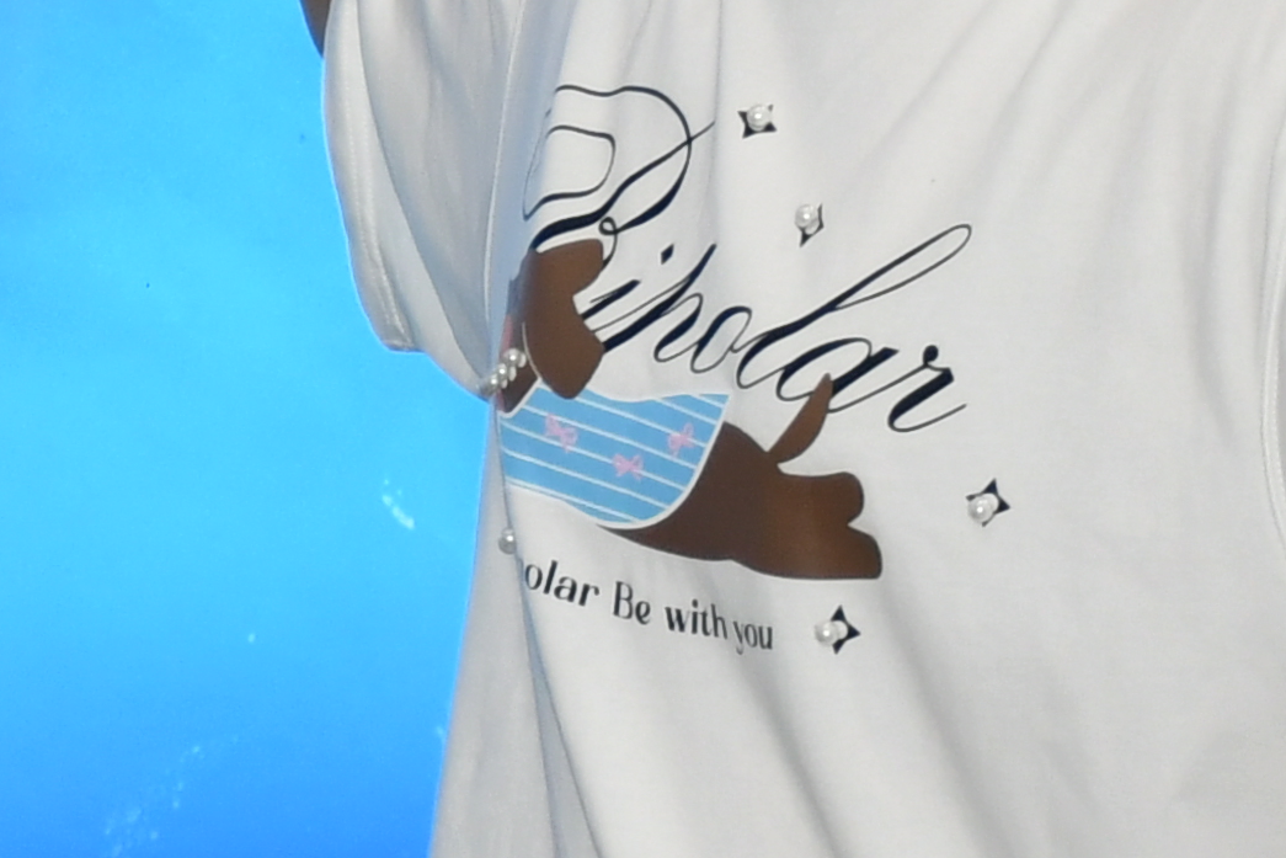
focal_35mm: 277
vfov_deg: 4.9
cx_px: -954
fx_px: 9896
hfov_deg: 7.2
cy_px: -321
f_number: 4.2
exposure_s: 1/60
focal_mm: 35
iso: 500
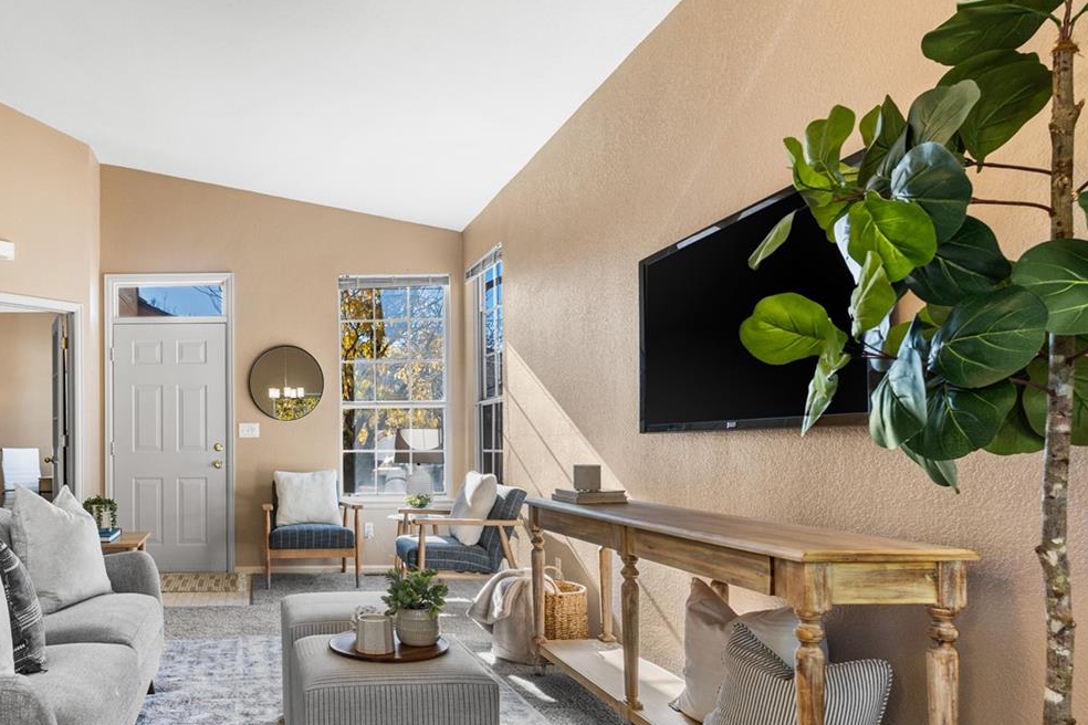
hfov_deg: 64.8
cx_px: 261
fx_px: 786
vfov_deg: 49.2
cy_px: 442
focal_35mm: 26
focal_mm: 16
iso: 400
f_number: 8
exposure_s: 1/13
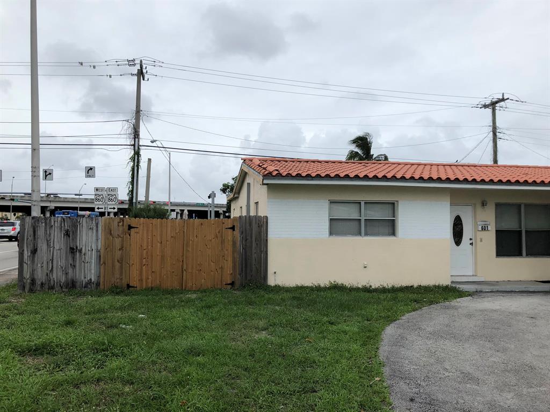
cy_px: 206
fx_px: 445
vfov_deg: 49.7
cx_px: 275
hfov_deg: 63.4
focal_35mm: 28
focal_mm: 3.99
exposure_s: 1/762
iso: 20
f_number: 1.8
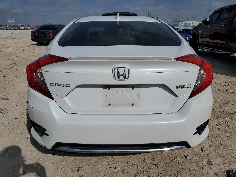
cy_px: 88
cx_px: 118
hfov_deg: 67.3
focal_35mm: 26
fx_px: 177
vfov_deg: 53.1
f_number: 1.5
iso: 52
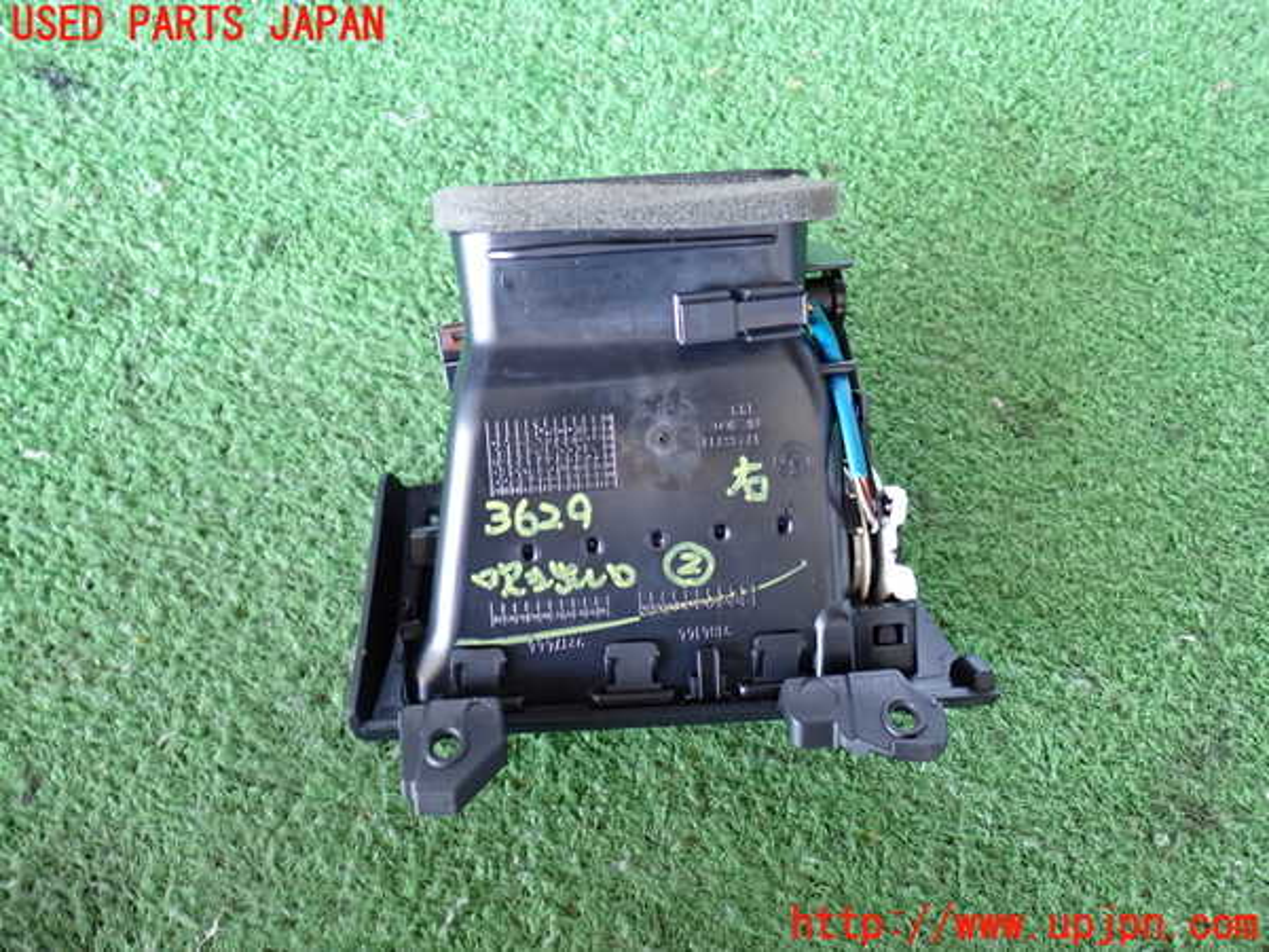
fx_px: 1173
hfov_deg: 56.8
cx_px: 634
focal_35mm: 32
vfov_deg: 44.2
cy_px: 476
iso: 500
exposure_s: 1/30
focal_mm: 5.79
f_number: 2.4
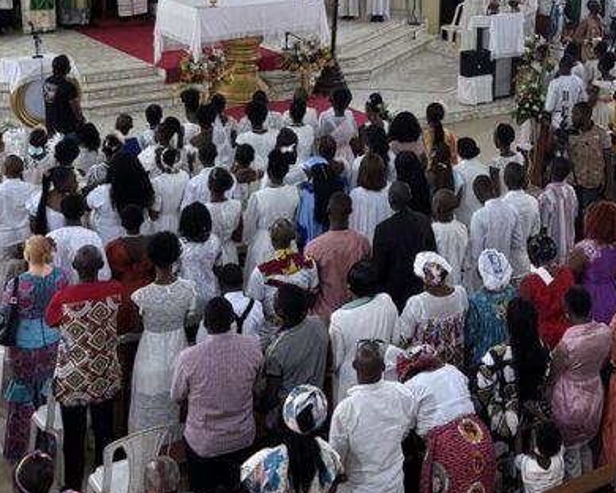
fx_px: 1240
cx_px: 434
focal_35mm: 68
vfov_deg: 21.5
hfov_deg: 27.6
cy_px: -31
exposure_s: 1/100
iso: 125
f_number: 1.6
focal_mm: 5.96
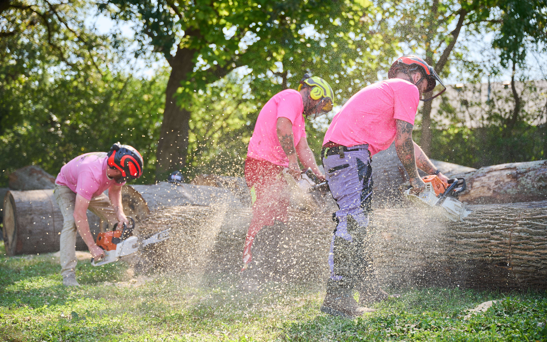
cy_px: 179
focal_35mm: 56
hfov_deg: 36.3
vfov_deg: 23.1
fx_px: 835
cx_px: 275
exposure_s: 1/640
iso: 100
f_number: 2.8
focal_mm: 54
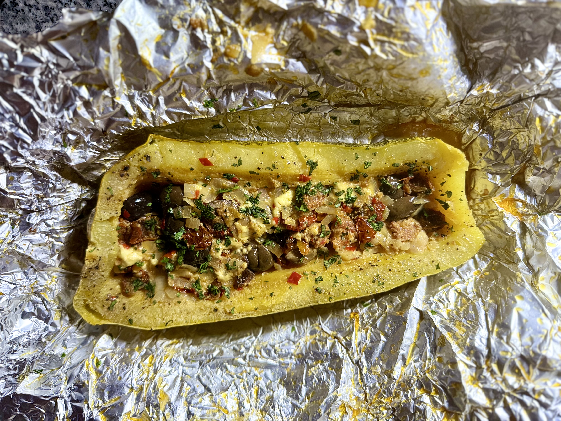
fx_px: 389
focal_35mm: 24
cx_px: 280
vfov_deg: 56.8
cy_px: 210
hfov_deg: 71.6
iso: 400
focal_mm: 6.76
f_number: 1.78
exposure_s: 1/60
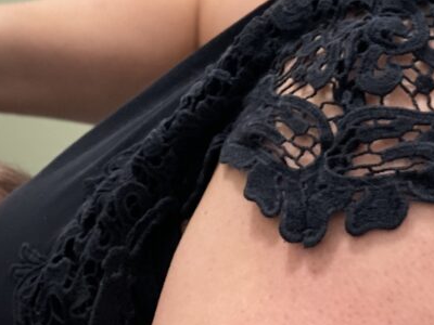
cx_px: -108
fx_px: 1667
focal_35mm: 133
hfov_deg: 14.3
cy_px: -36
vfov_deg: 11.0
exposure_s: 1/30
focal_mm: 6
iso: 400
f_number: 2
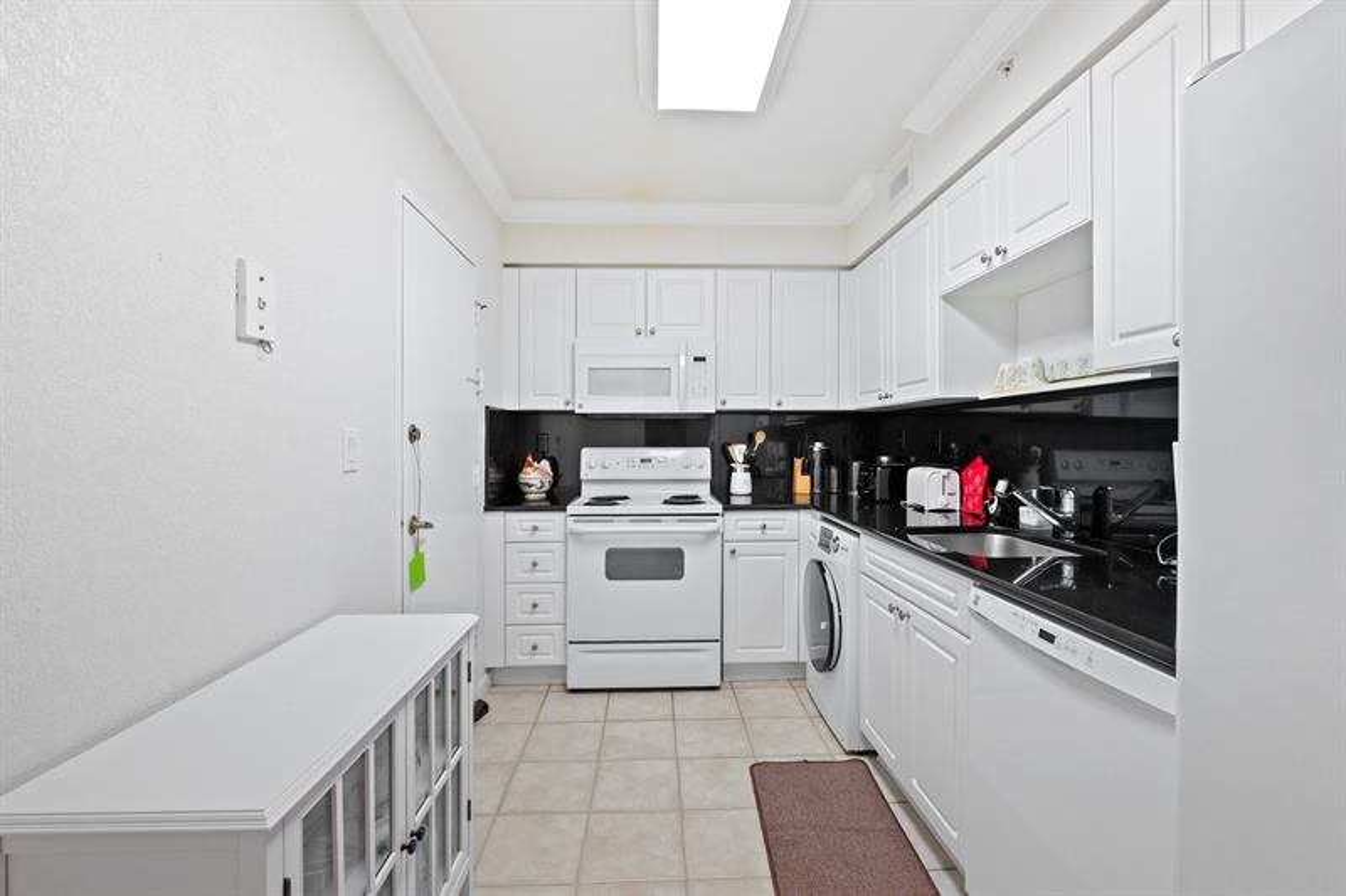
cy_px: 448
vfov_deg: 81.2
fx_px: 523
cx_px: 673
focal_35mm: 14
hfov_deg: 104.3
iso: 800
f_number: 8
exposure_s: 1/13
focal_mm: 14
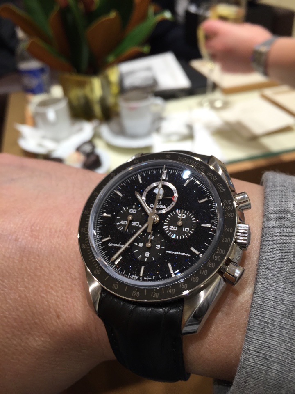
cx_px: 148
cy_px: 197
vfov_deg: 61.7
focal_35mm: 29
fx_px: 330
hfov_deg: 48.2
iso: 32
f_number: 2.2
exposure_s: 1/60
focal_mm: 4.15
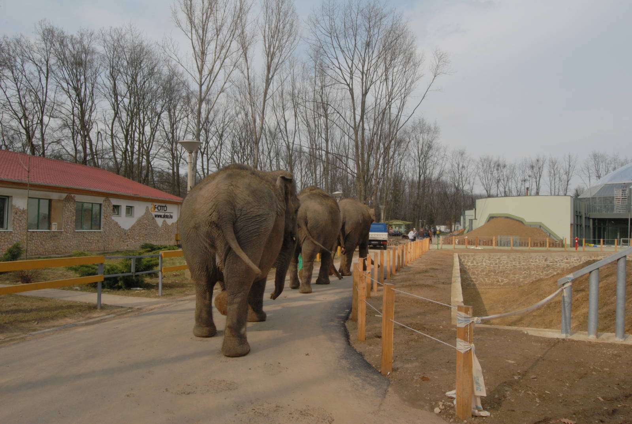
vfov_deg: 48.1
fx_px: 475
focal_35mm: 27
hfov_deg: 67.3
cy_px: 212
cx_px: 316
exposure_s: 1/200
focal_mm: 18
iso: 400
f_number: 22
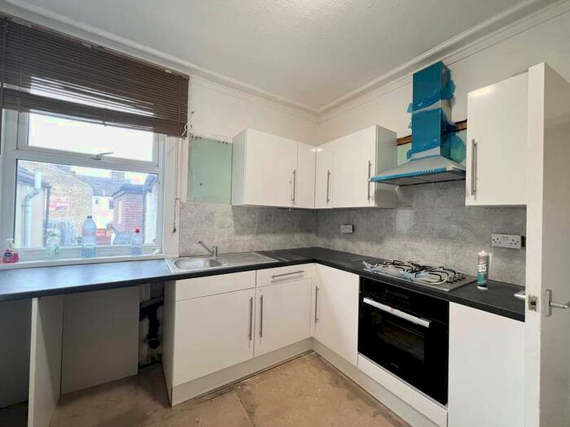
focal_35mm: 13
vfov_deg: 89.9
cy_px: 214
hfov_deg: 106.2
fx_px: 214
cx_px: 285
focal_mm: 1.6
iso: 200
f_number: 1.8
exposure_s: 1/121
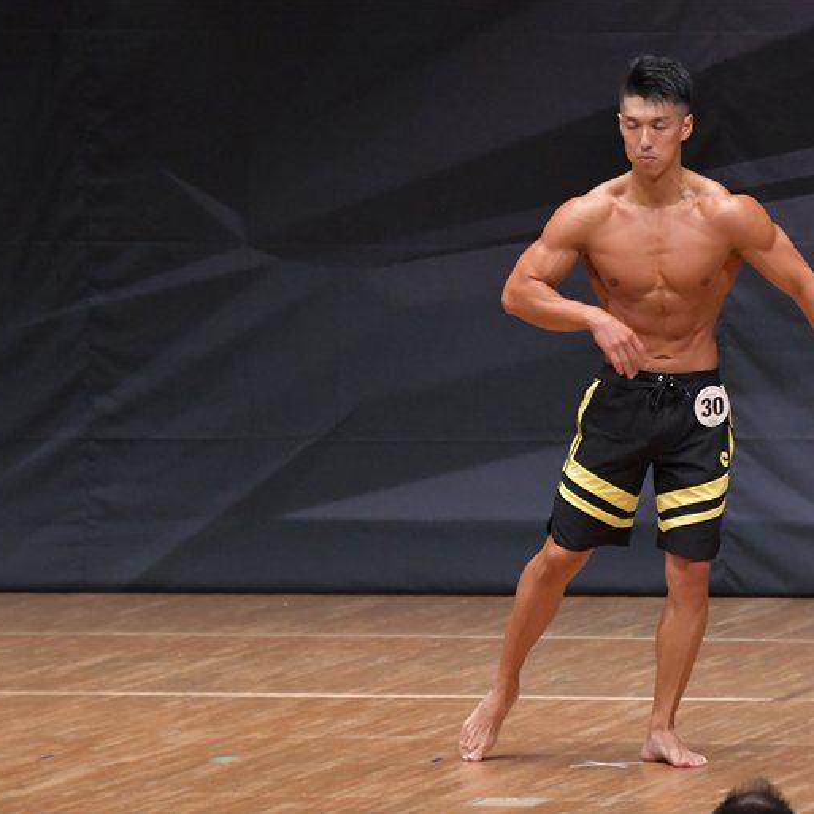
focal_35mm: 366
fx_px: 9737
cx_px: 593
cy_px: 408
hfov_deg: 4.8
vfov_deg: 4.8
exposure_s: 1/400
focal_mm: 190
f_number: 5.6
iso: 6400
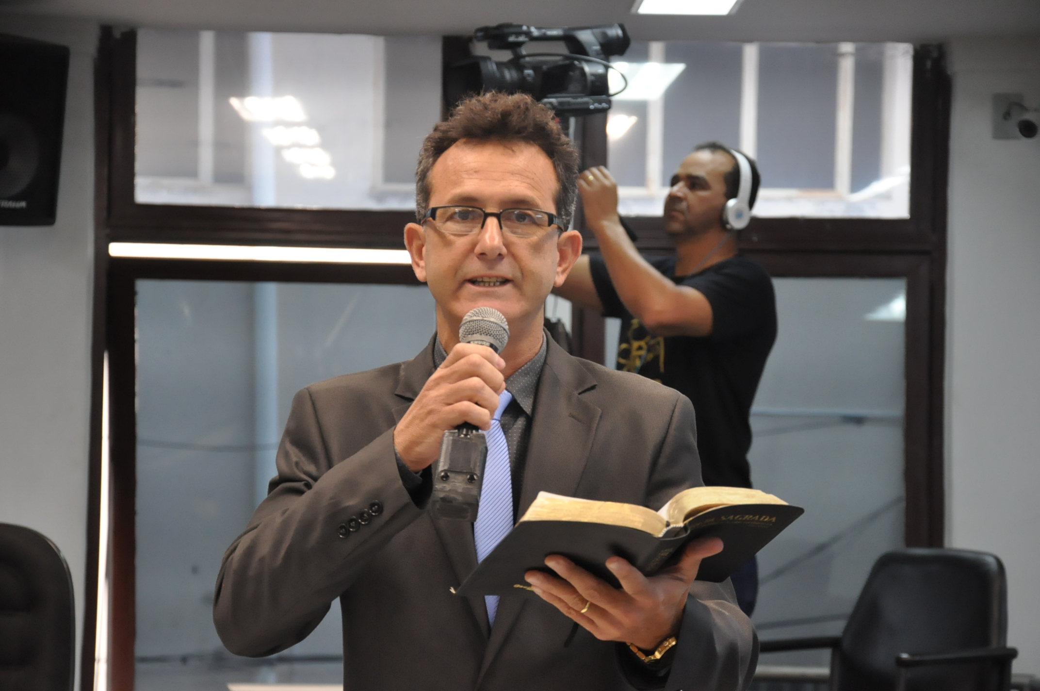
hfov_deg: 17.1
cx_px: 520
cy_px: 346
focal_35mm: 120
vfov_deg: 11.4
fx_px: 3462
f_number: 5.3
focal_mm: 80
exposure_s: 1/125
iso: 2000
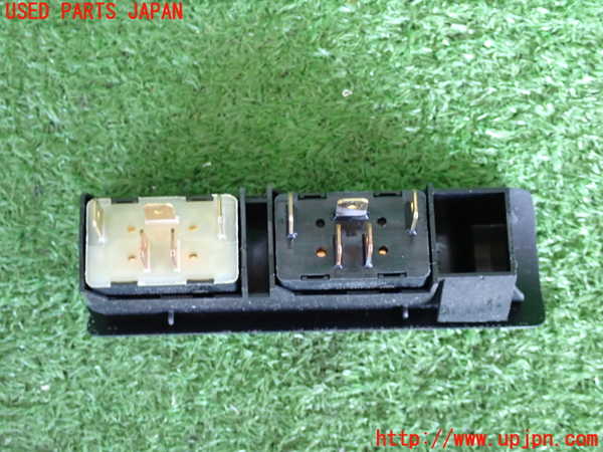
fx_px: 1341
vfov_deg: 19.1
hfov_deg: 25.3
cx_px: 302
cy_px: 226
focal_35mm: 77
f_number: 4.1
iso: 800
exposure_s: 1/20
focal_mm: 13.65
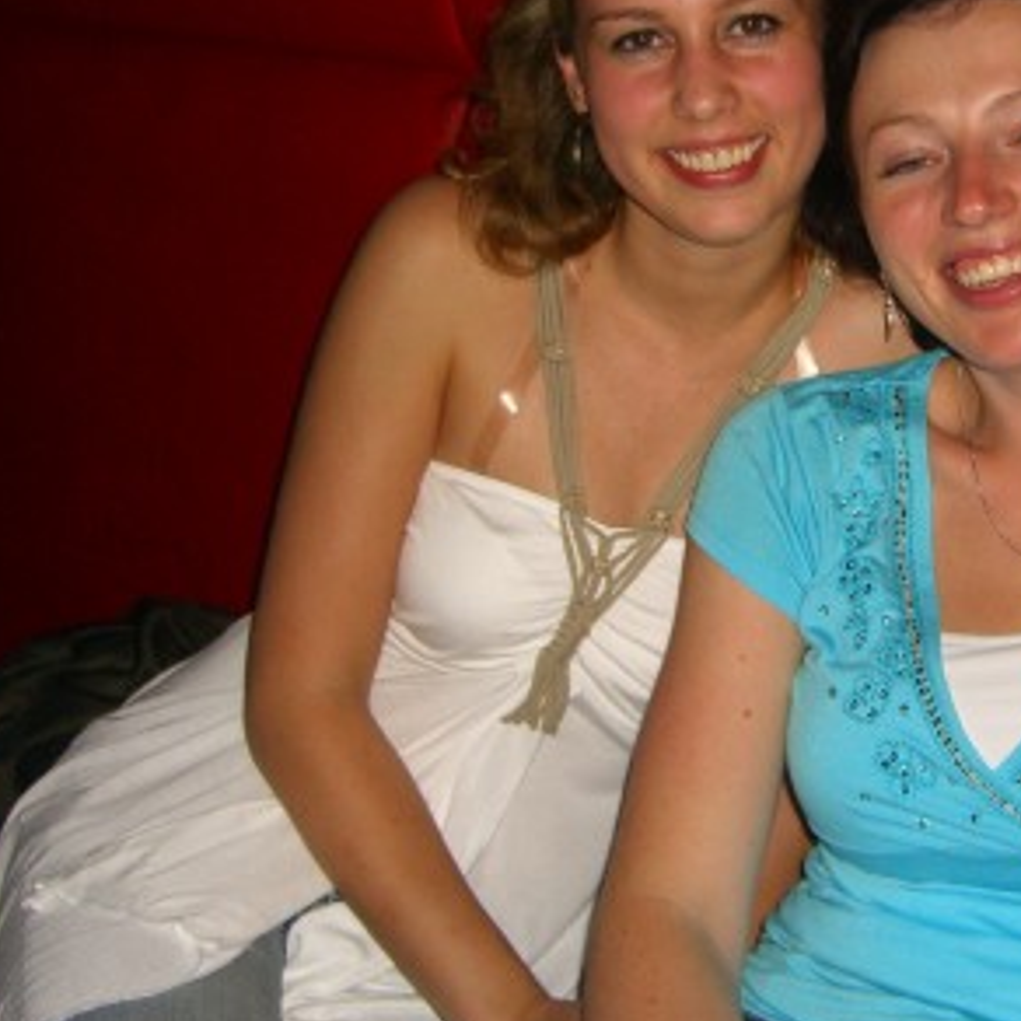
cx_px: 885
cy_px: 374
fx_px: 2303
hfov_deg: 24.4
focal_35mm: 69
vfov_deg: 24.9
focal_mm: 7.9
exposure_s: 1/60
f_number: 2.8
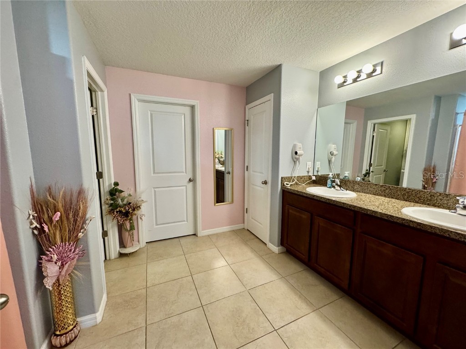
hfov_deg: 102.1
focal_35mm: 14
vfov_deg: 85.7
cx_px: 233
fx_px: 188
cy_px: 174
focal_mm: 2.22
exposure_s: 1/60
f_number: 2.2
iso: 250
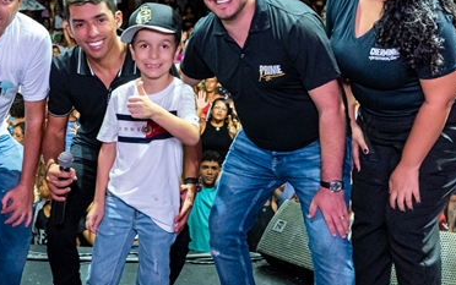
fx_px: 908
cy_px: 146
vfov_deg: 17.9
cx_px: 123
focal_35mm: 73
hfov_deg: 27.9
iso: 2500
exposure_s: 1/320
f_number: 2.8
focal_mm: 24
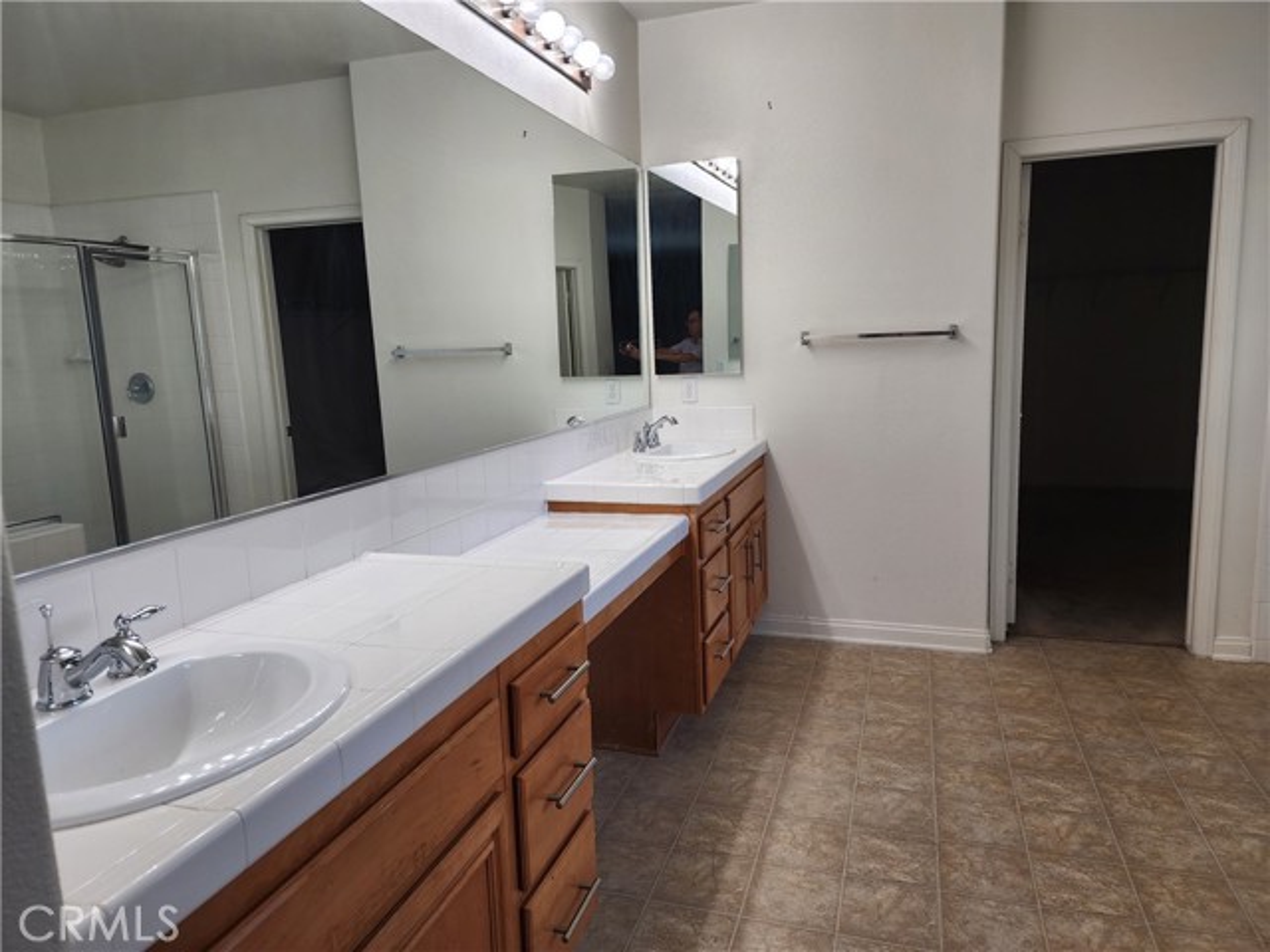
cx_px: 635
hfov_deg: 73.9
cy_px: 476
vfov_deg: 58.9
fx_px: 844
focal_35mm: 23
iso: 64
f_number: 1.8
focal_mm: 6.4
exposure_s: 1/120
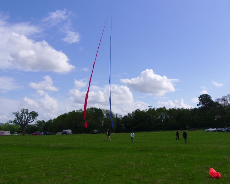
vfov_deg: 44.6
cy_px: 94
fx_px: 225
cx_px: 112
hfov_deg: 54.2
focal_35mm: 33
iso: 80
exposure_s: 1/197
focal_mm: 5.6
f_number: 9.5
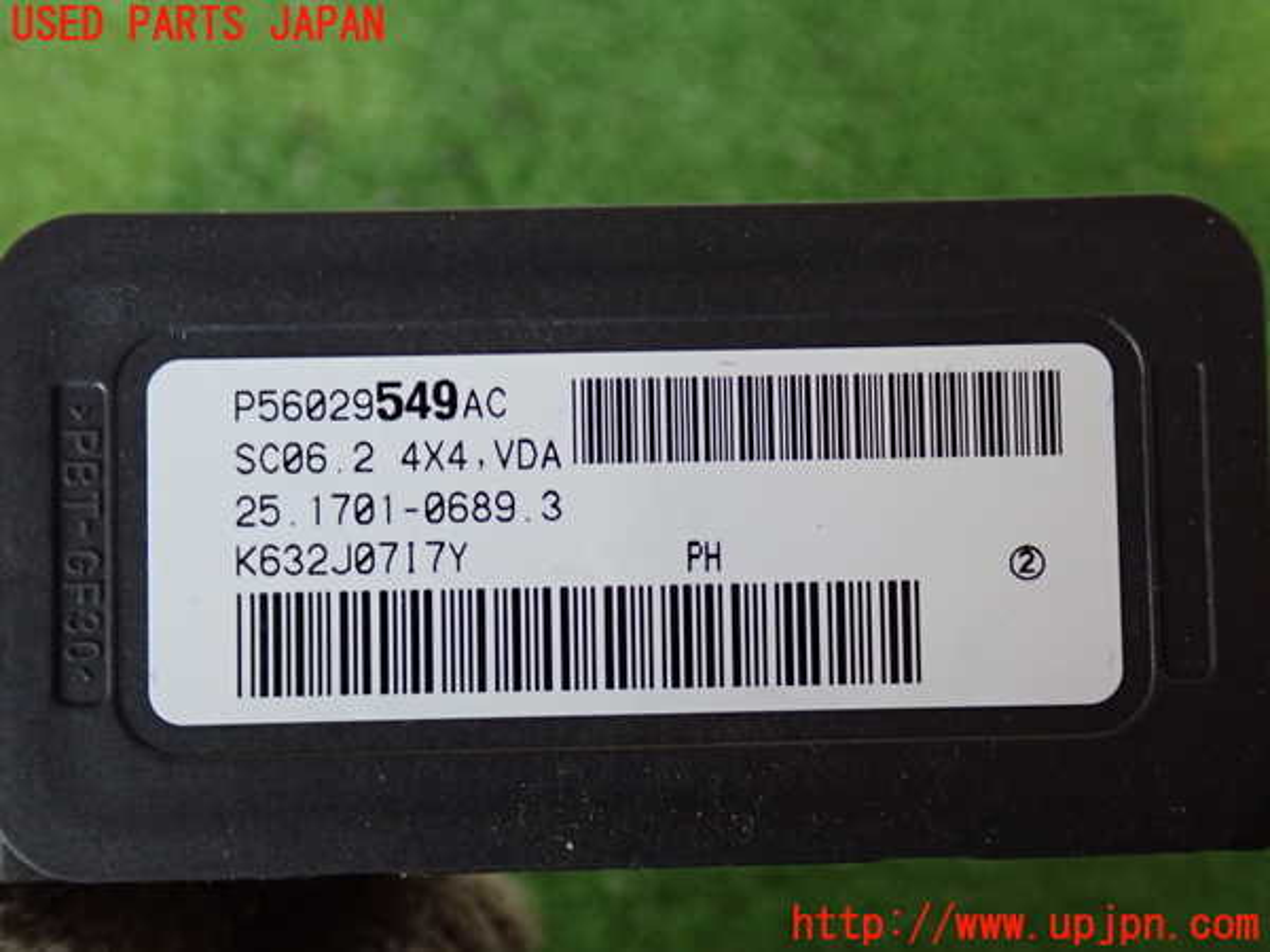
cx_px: 635
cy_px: 476
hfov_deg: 45.8
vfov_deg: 35.1
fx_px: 1504
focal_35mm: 41
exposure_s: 1/40
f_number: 2.8
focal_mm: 7.31
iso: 500
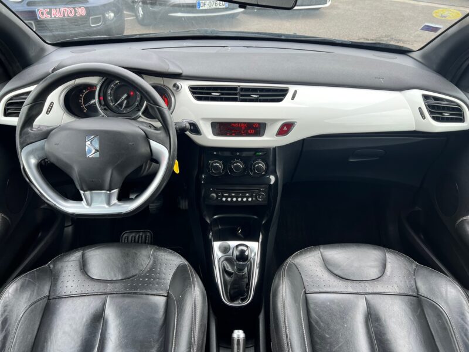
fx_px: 352
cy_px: 176
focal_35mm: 26
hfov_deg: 67.3
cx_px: 234
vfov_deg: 53.1
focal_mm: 5.7
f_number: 1.5
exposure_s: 1/153
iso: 40
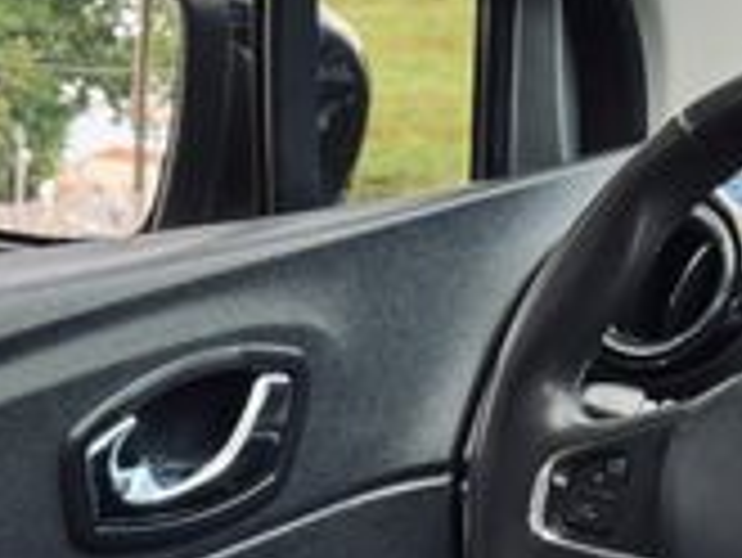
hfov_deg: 13.7
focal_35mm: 137
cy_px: 472
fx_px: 2939
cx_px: 1043
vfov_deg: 10.8
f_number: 1.78
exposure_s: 1/103
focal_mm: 6.76
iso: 100
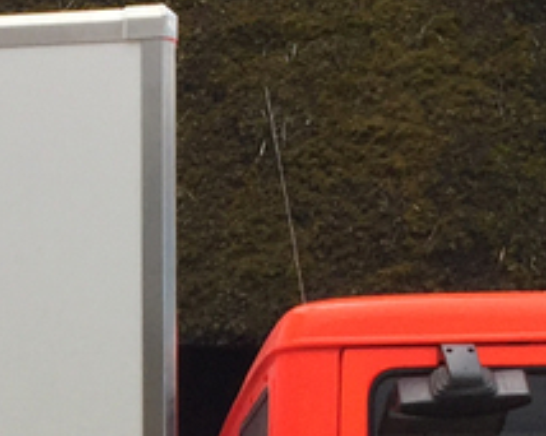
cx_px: -411
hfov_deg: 11.3
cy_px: 696
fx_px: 2568
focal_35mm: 159
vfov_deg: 9.4
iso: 32
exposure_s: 1/898
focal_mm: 4.15
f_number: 2.2
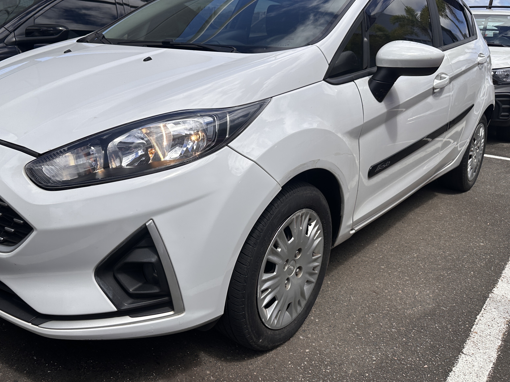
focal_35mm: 31
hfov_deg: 57.8
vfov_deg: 45.3
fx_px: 457
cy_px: 167
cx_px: 197
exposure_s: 1/6211
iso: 80
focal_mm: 6.86
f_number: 1.78
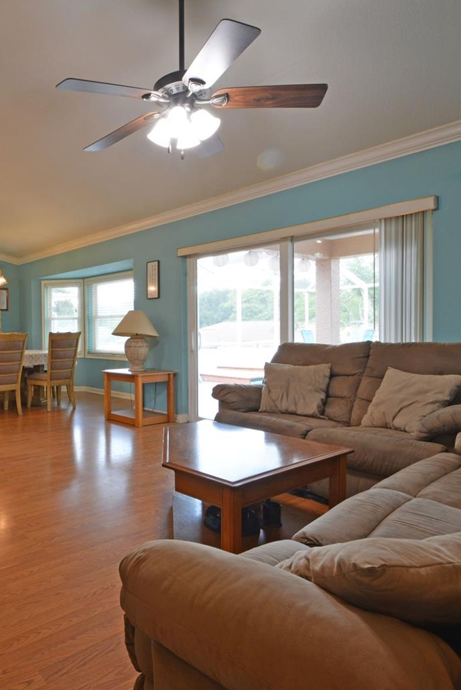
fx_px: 441
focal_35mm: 23
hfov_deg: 51.4
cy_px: 346
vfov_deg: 76.1
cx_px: 87
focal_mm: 10
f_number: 13
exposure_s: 1.3
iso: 100
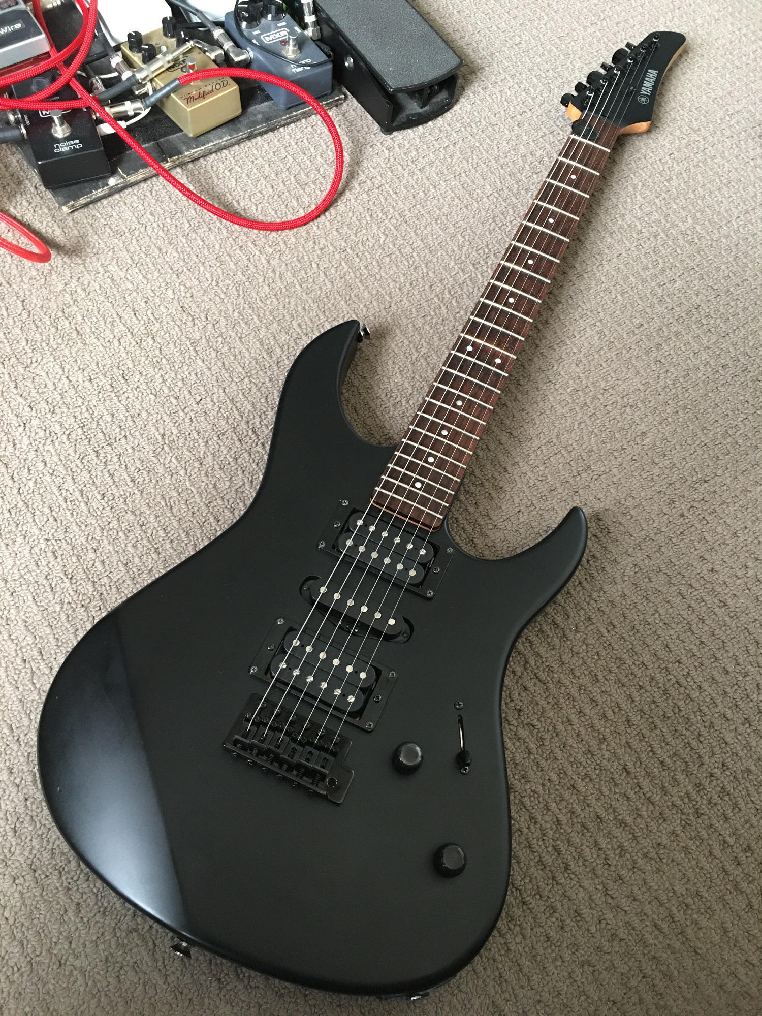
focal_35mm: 29
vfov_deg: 61.7
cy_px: 508
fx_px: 851
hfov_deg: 48.2
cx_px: 381
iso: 80
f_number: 2.2
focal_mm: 4.15
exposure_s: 1/10
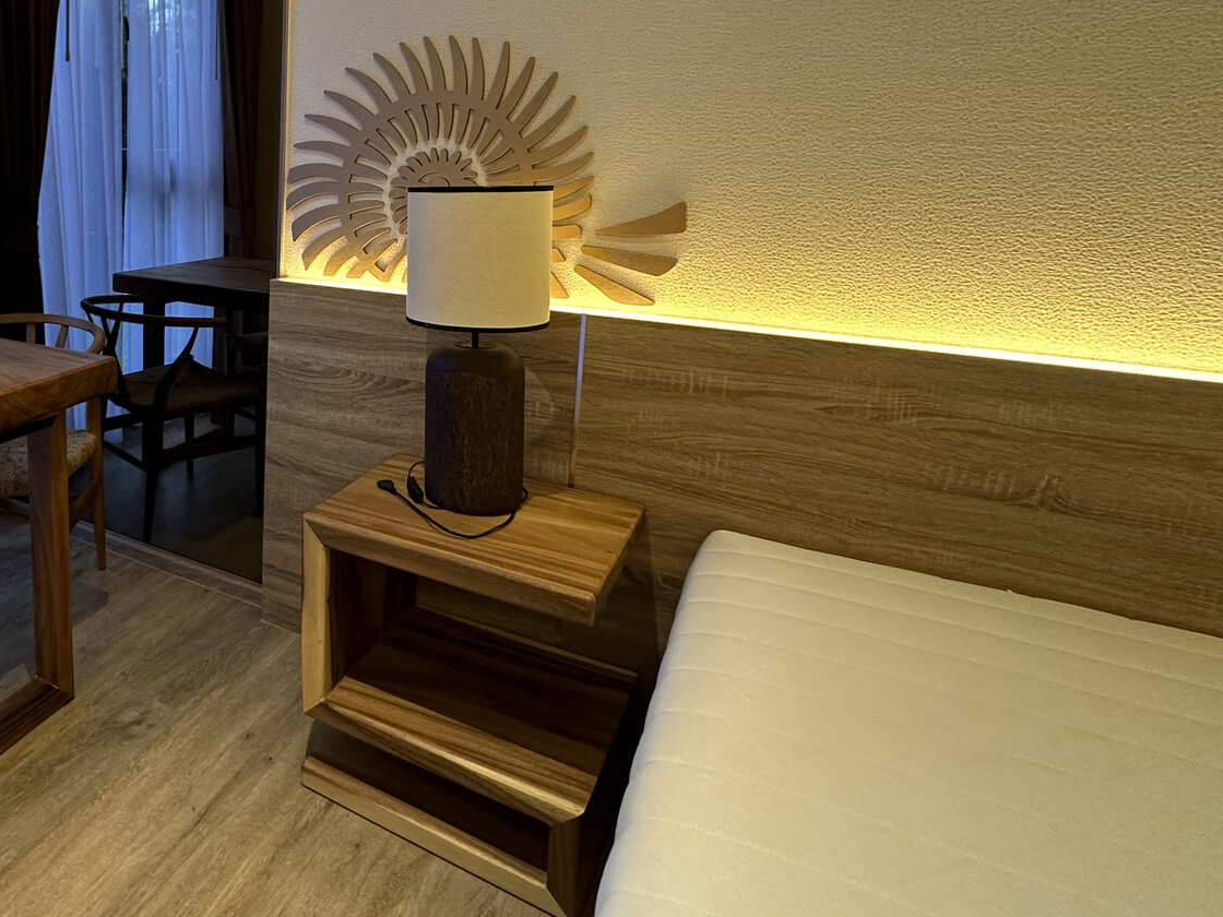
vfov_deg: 55.2
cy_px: 279
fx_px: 848
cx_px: 200
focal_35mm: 24
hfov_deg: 63.6
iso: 160
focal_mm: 2.22
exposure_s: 1/50
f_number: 2.2
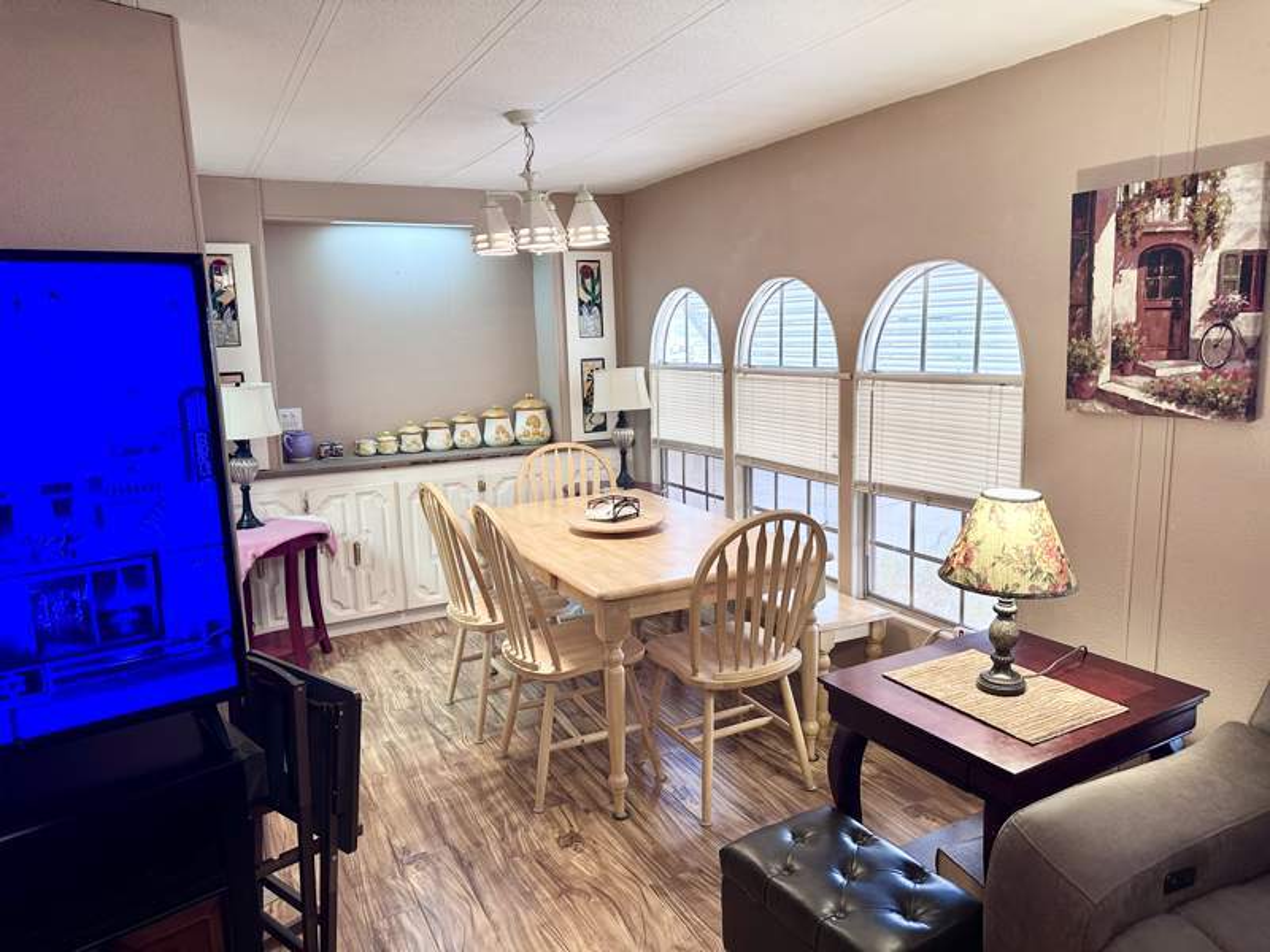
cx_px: 635
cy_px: 476
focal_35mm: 24
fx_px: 881
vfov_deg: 56.8
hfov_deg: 71.6
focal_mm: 6.86
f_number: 1.78
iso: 200
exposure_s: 1/60
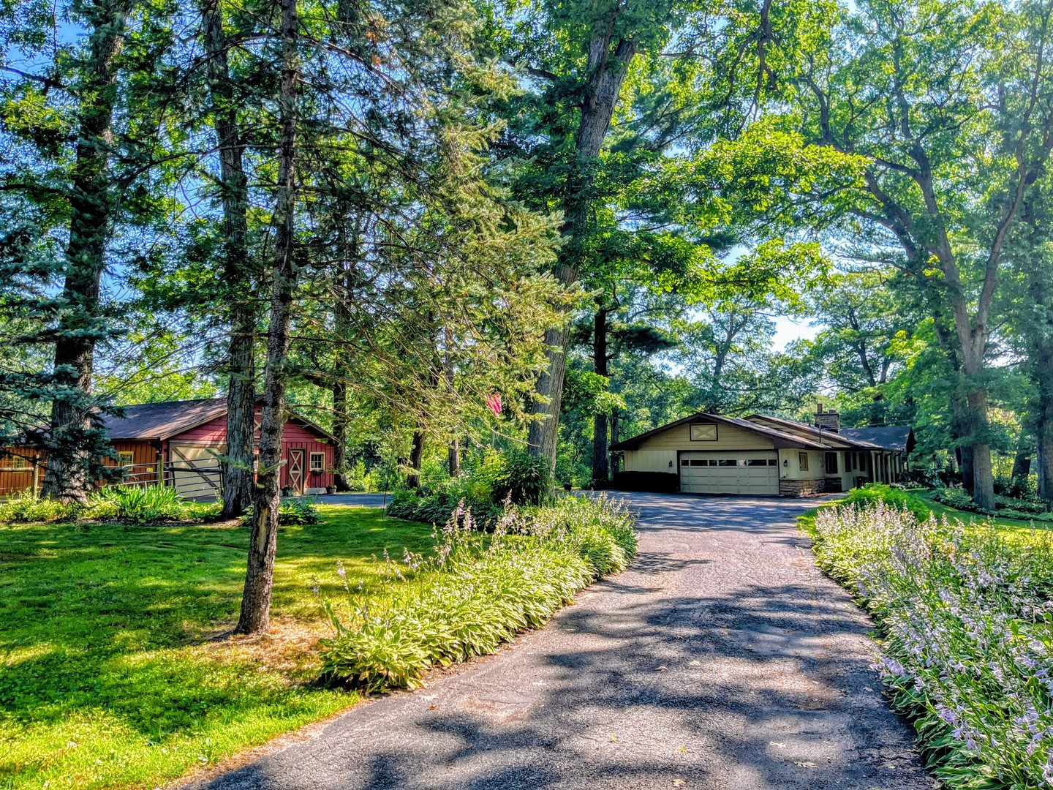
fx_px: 791
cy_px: 395
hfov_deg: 67.3
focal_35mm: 26
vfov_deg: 53.1
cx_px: 526
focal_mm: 5.1
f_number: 1.6
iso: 50
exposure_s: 1/705
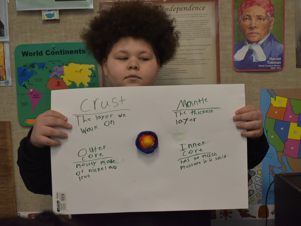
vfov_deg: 21.3
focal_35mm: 69
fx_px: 600
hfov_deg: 28.2
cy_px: 114
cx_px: 148
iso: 1100
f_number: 5
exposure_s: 1/125
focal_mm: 42
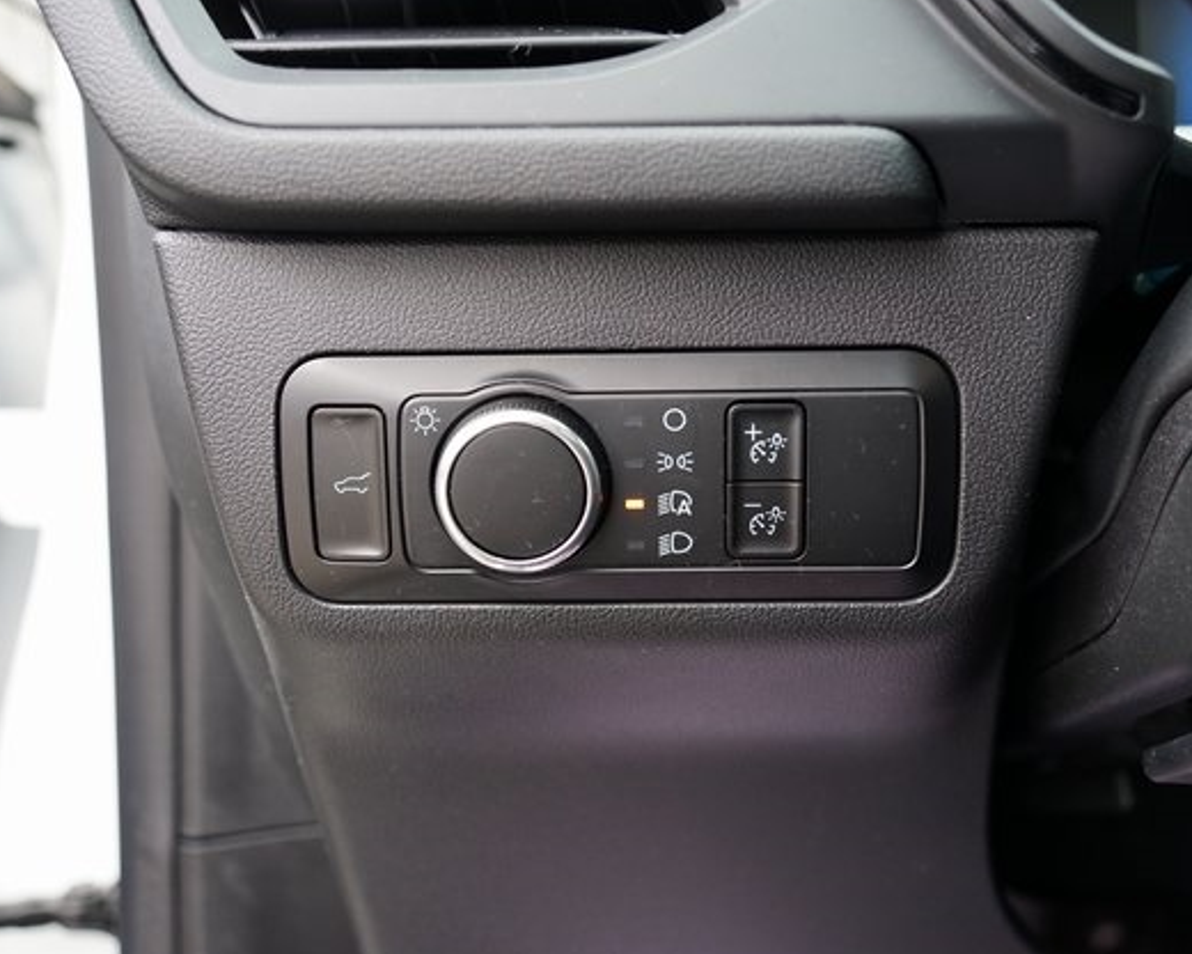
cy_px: 469
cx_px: 624
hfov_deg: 49.1
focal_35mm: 37
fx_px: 1305
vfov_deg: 40.1
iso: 1000
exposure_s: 1/60
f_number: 4
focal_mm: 32
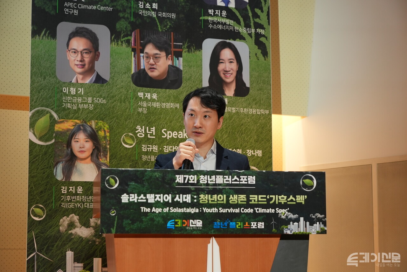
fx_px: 860
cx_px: 204
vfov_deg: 18.0
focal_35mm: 76
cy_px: 136
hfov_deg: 26.6
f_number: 5.6
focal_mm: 76
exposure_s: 1/80
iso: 1000
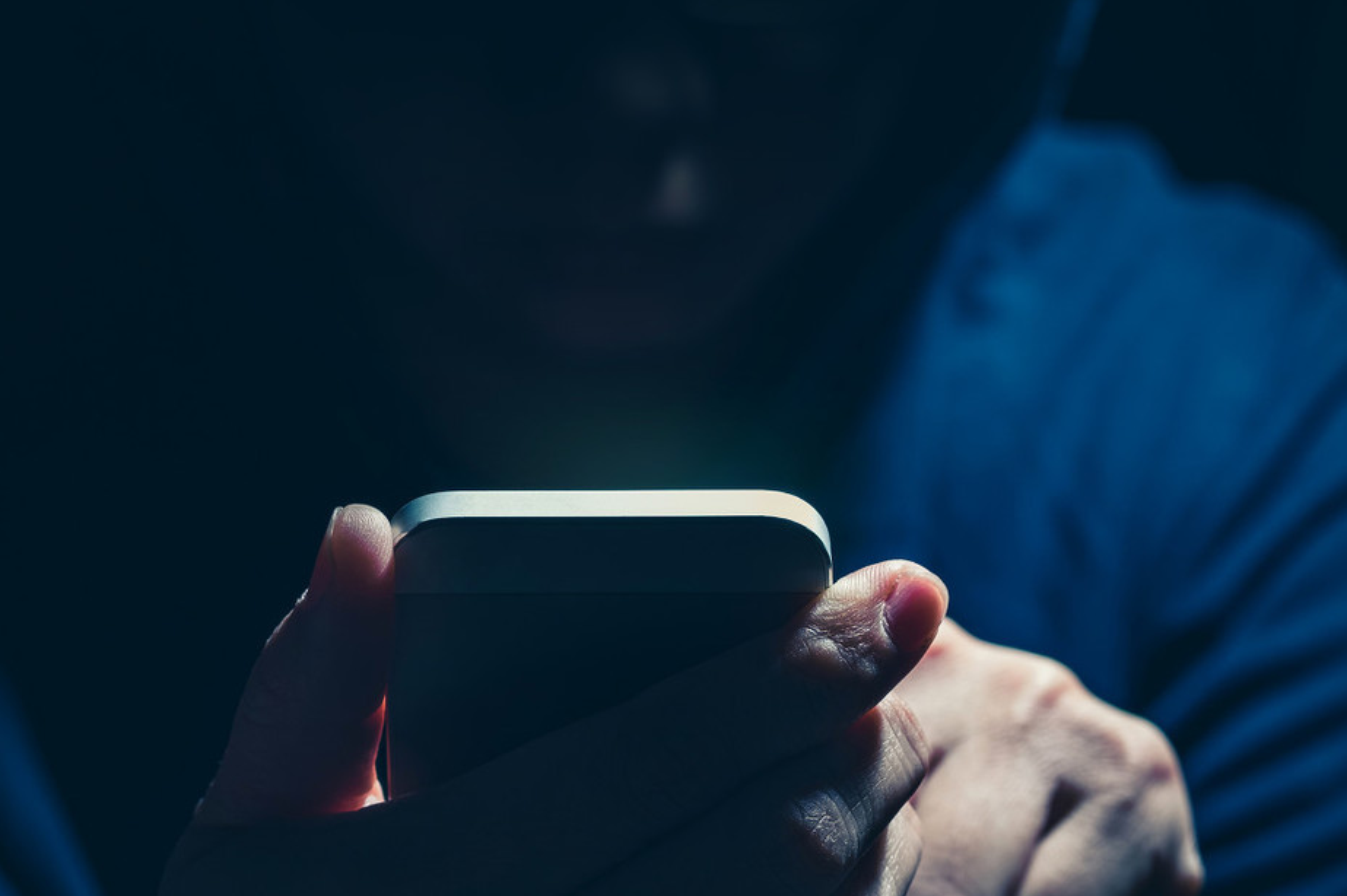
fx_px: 4374
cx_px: 652
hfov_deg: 17.5
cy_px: 553
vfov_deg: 11.7
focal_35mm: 117
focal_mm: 60
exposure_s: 1/100
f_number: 5.6
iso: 200
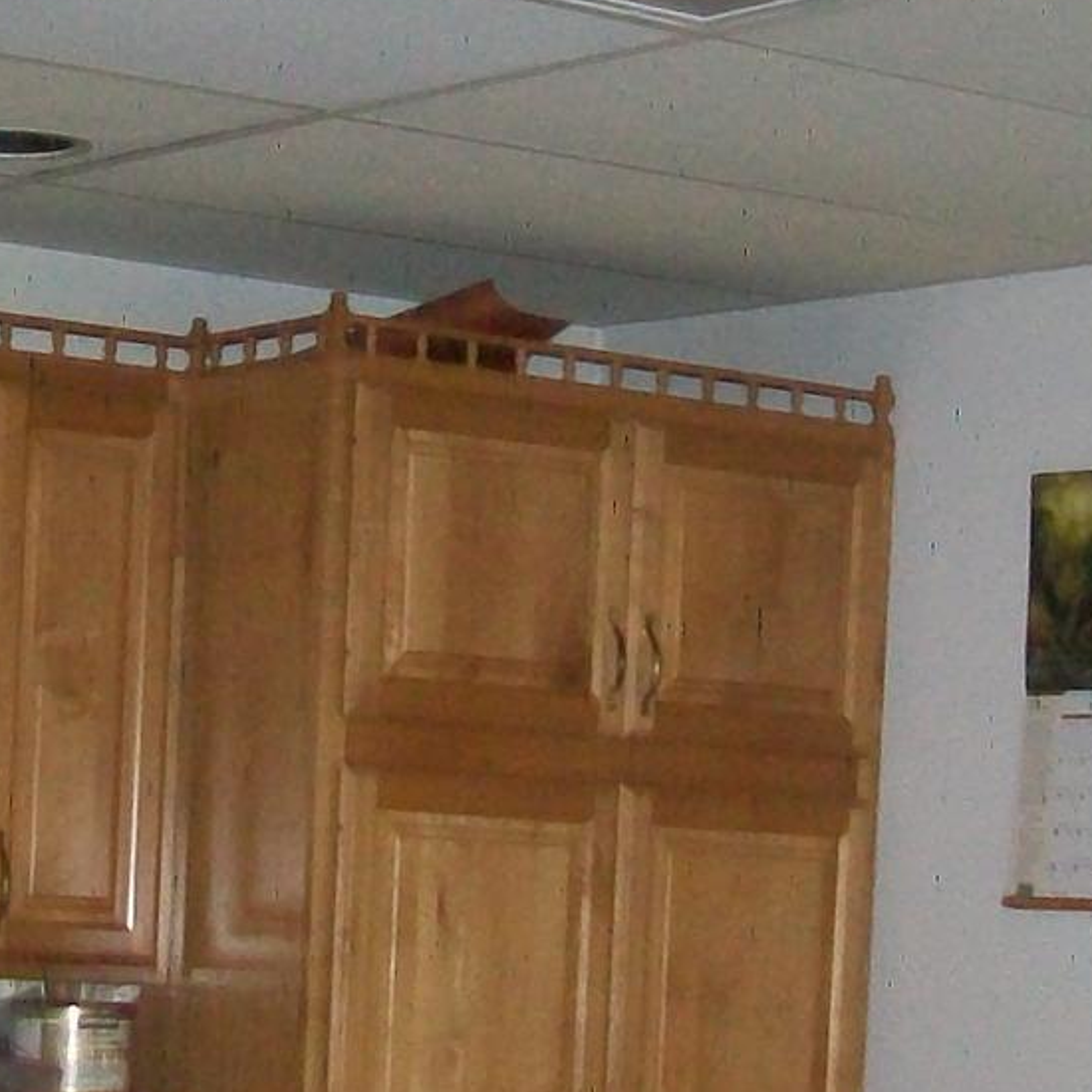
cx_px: 73
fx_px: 3997
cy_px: 1336
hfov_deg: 15.3
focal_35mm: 112
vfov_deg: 15.0
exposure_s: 1/60
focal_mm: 6.1
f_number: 2.7
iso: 160
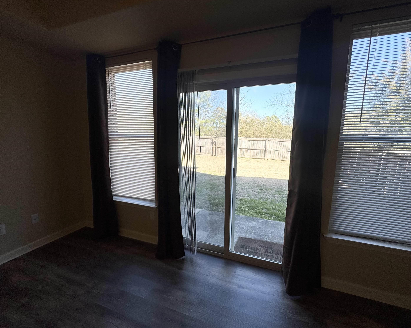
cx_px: 217
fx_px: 182
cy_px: 160
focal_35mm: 15
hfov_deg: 96.7
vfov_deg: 84.0
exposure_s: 1/405
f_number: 2.2
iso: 40
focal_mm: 2.22
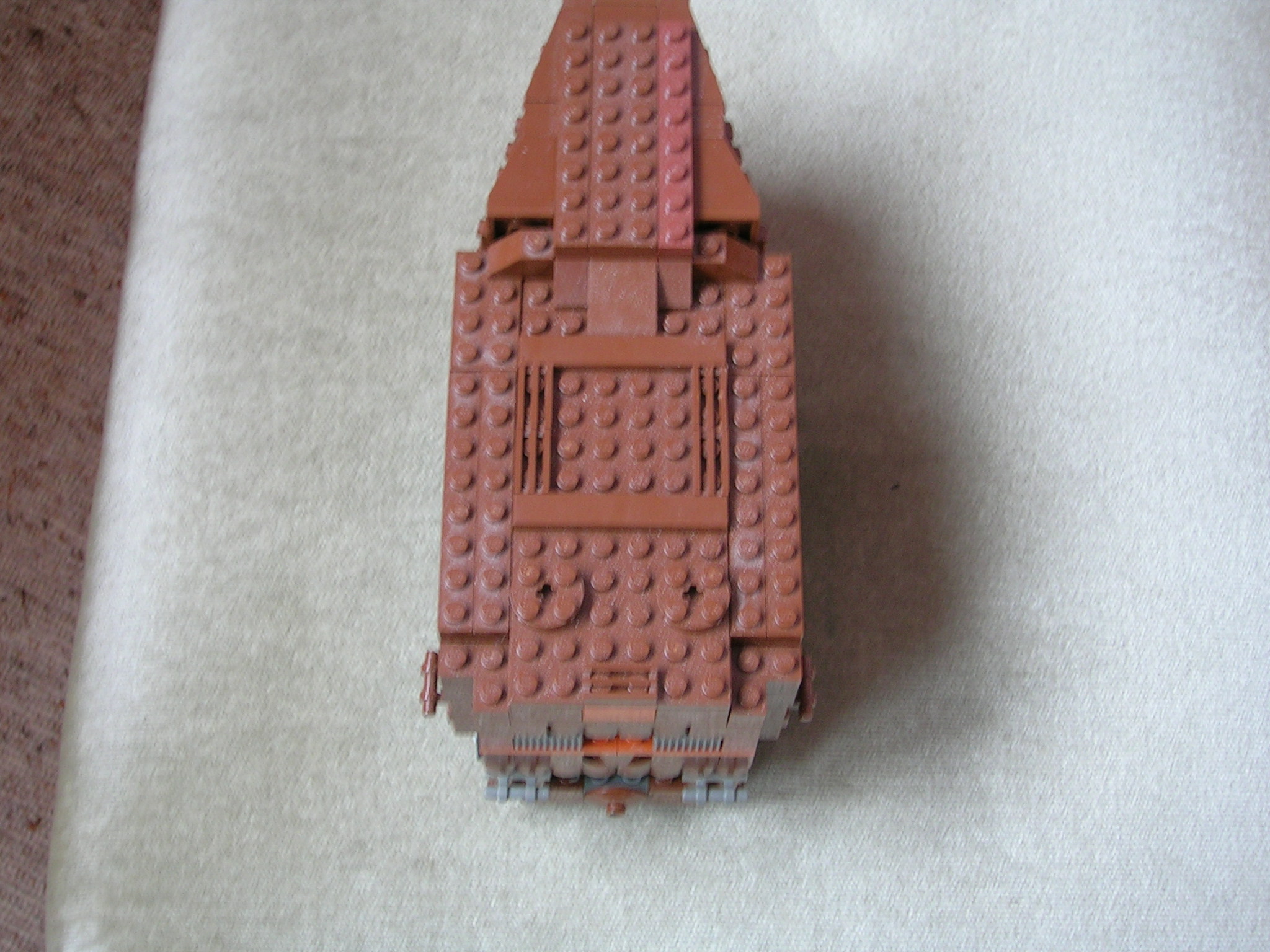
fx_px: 2091
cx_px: 635
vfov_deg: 25.7
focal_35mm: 57
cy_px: 476
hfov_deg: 33.8
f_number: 3.4
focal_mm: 8.6
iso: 59
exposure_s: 1/3.8
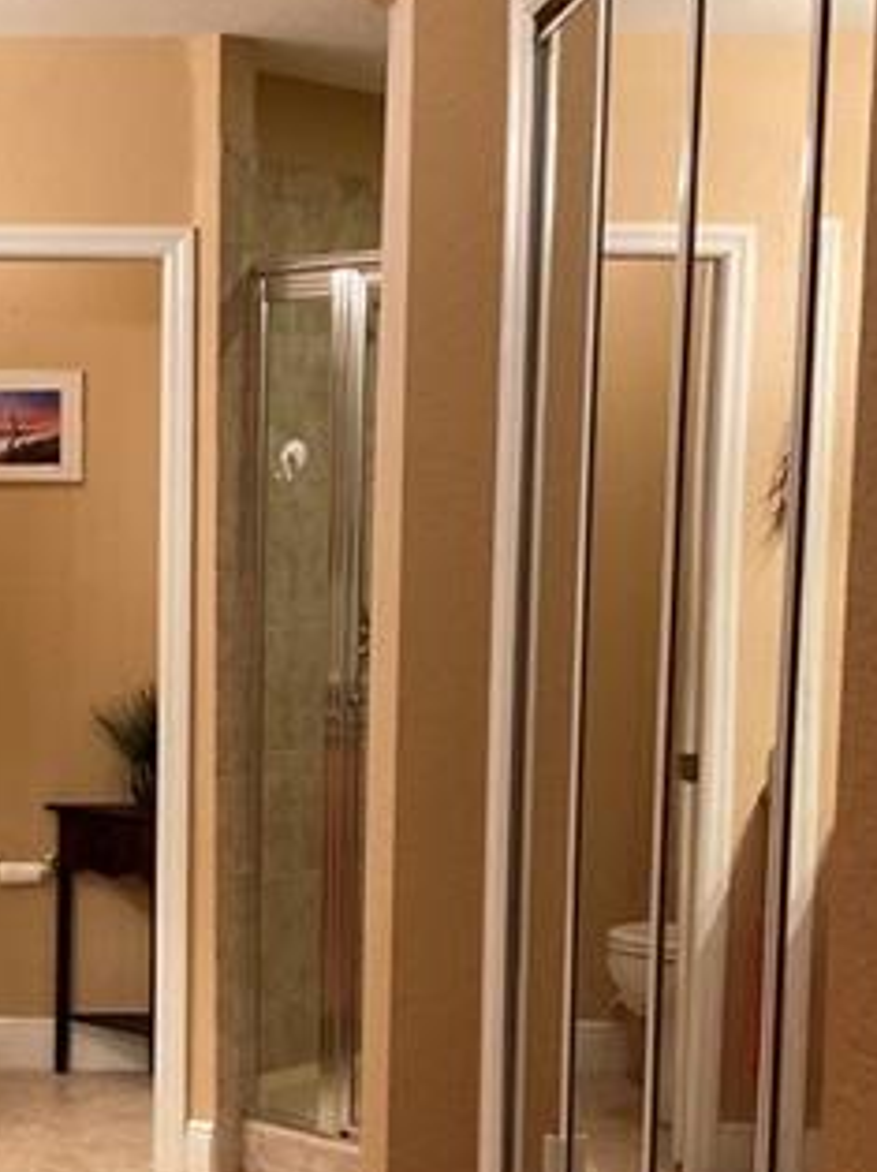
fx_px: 2402
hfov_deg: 20.1
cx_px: 30
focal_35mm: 71
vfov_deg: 27.2
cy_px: 810
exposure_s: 1/60
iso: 250
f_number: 1.8
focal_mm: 3
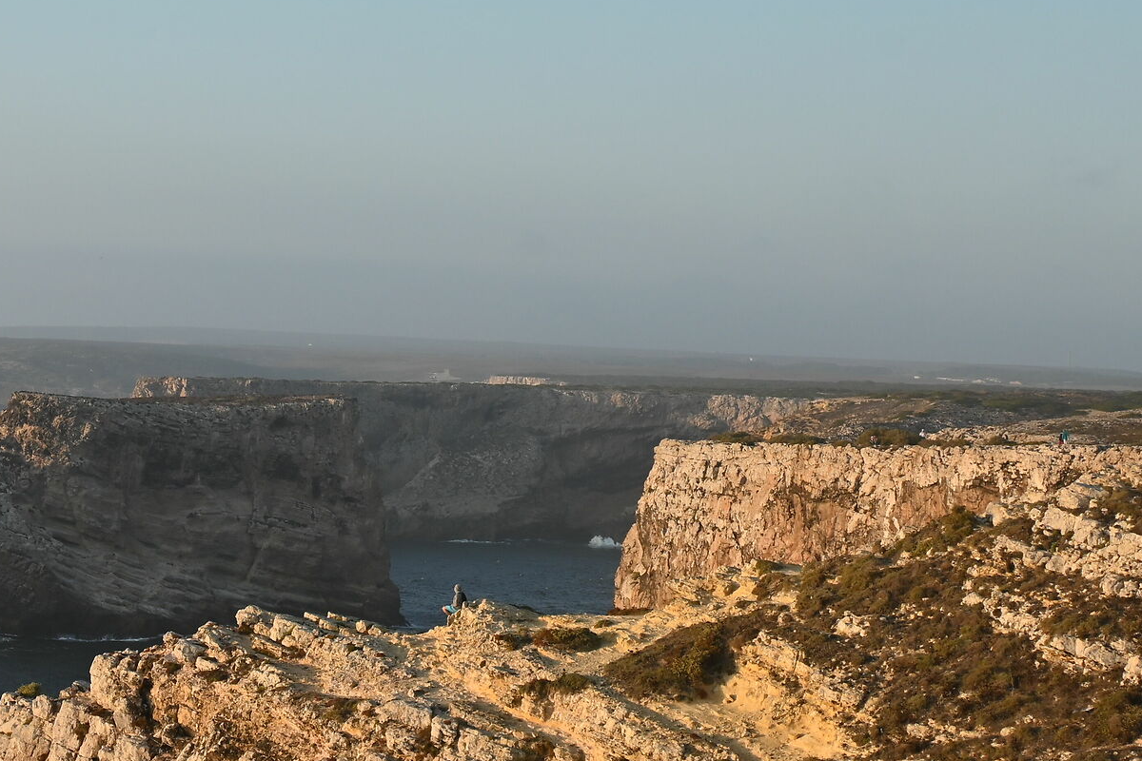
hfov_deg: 20.3
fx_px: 3140
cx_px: 154
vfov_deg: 13.8
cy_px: 420
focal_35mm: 99
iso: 100
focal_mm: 33
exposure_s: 1/125
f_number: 9
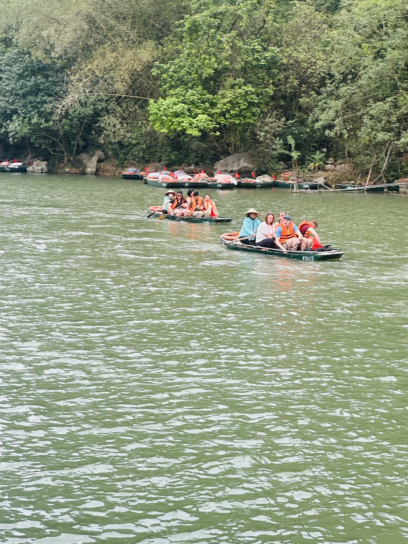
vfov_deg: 24.7
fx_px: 1242
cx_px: 205
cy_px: 271
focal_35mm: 79
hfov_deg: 18.7
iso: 40
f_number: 2.8
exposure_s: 1/99
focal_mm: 9
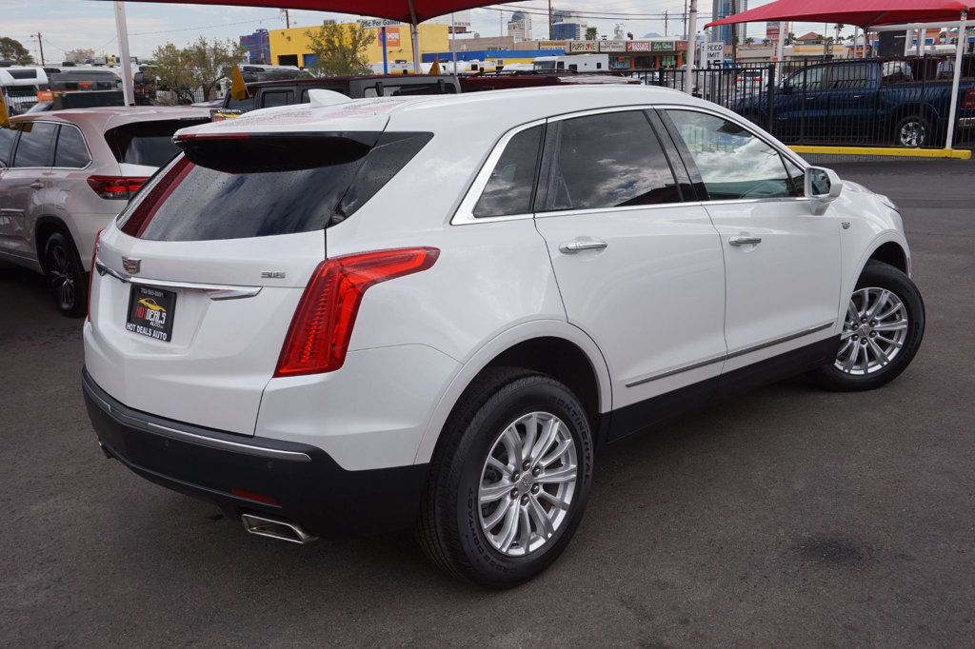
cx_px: 488
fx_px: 934
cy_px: 324
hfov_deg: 55.1
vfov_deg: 38.3
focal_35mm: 34
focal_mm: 23
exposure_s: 1/160
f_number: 10
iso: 100
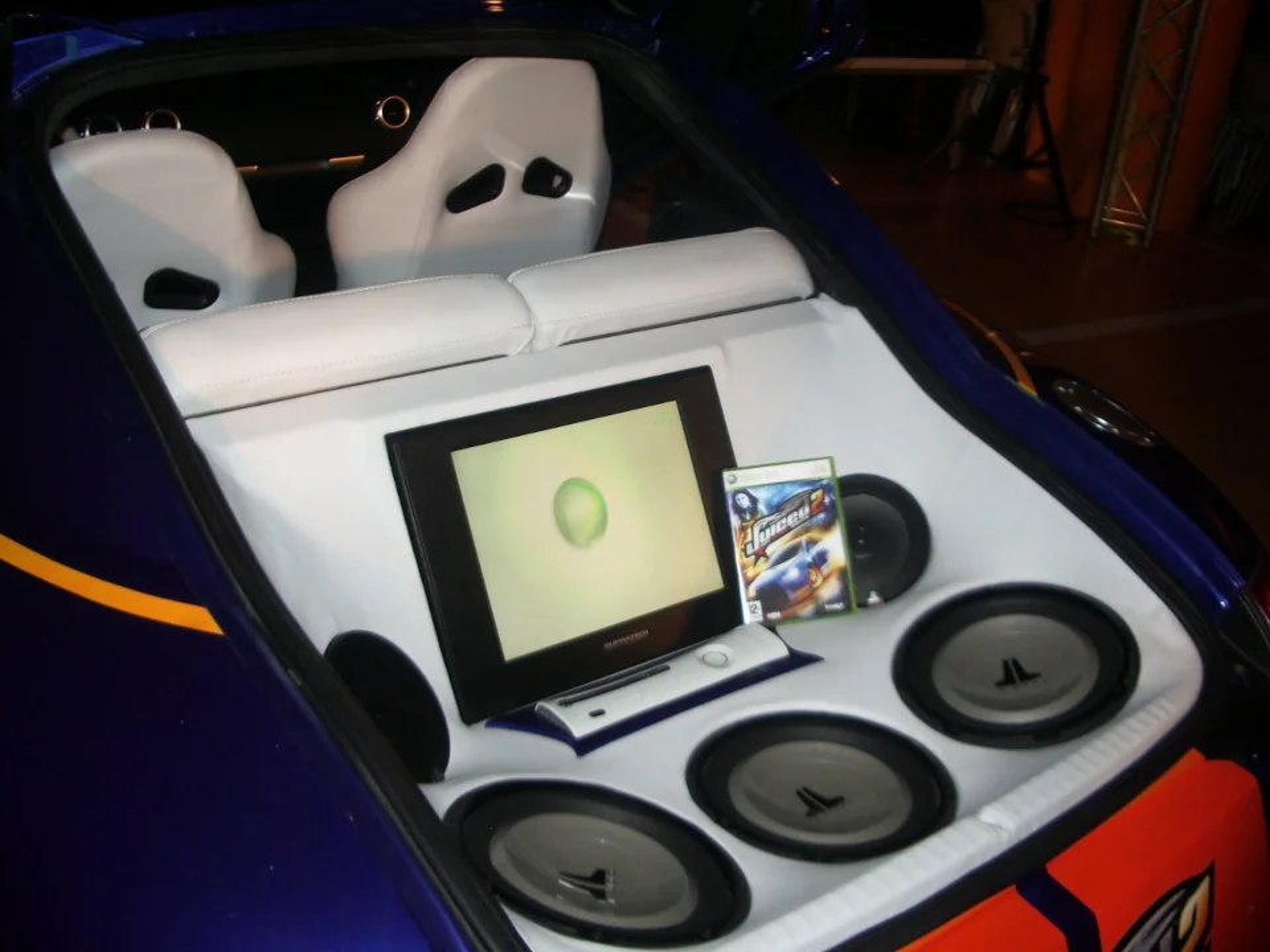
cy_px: 476
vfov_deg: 40.7
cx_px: 635
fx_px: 1284
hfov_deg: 52.6
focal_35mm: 35
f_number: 2.6
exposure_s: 1/40
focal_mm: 5.8
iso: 100
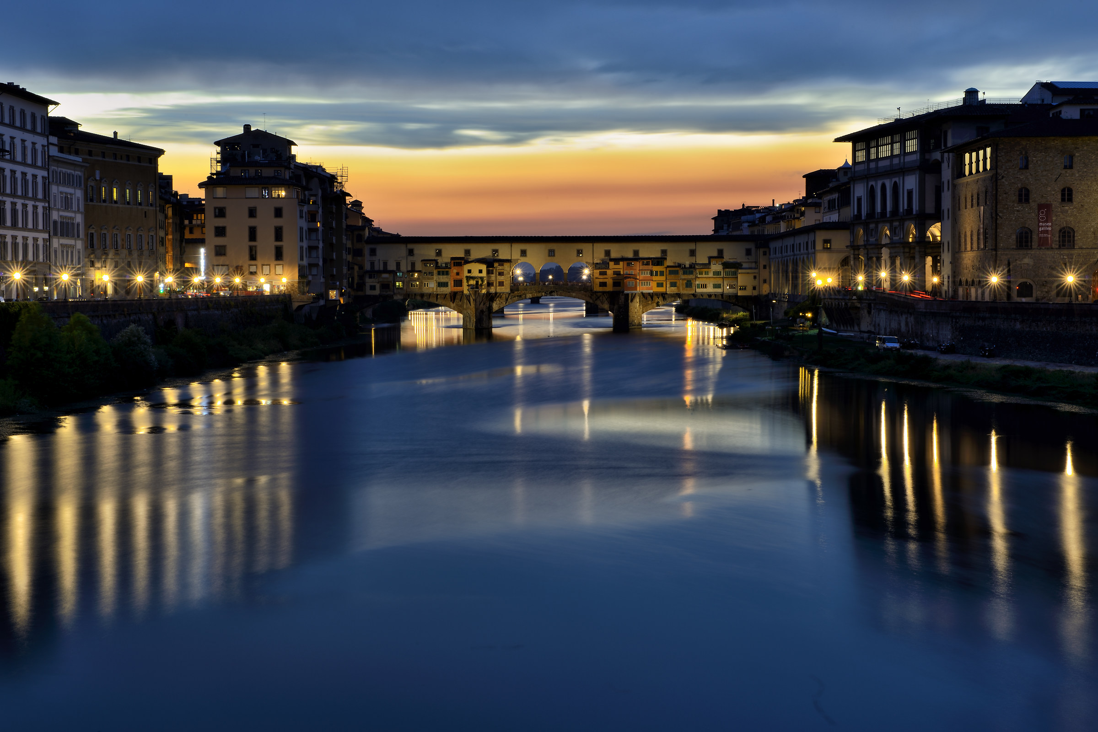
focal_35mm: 66
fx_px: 2013
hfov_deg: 30.5
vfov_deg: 20.6
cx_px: 549
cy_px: 366
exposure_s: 15.4
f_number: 22
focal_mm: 66
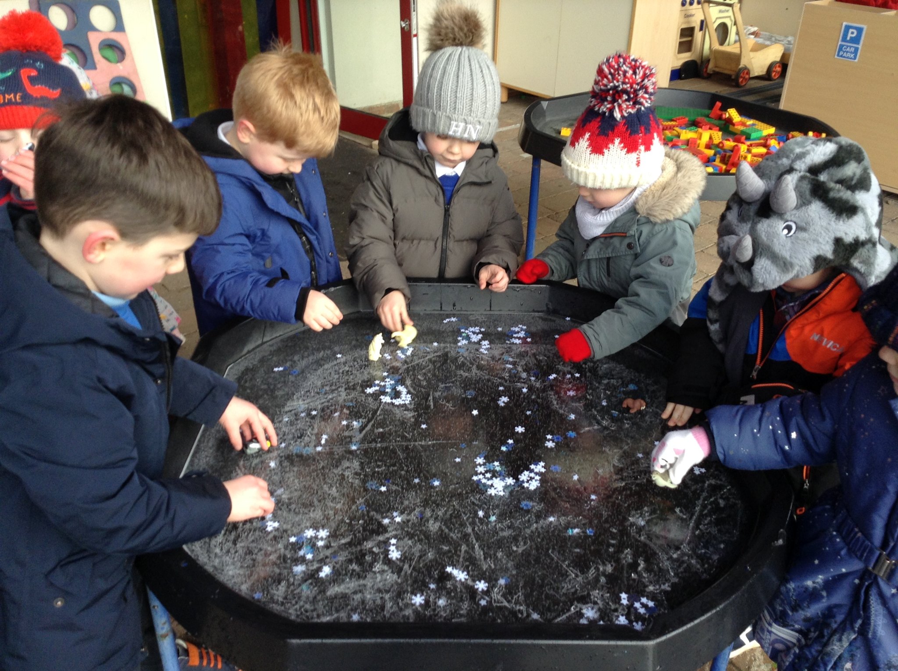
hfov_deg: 55.4
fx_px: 855
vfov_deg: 42.8
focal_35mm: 33
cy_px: 336
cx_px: 449
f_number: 2.4
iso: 40
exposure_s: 1/120
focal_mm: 3.3
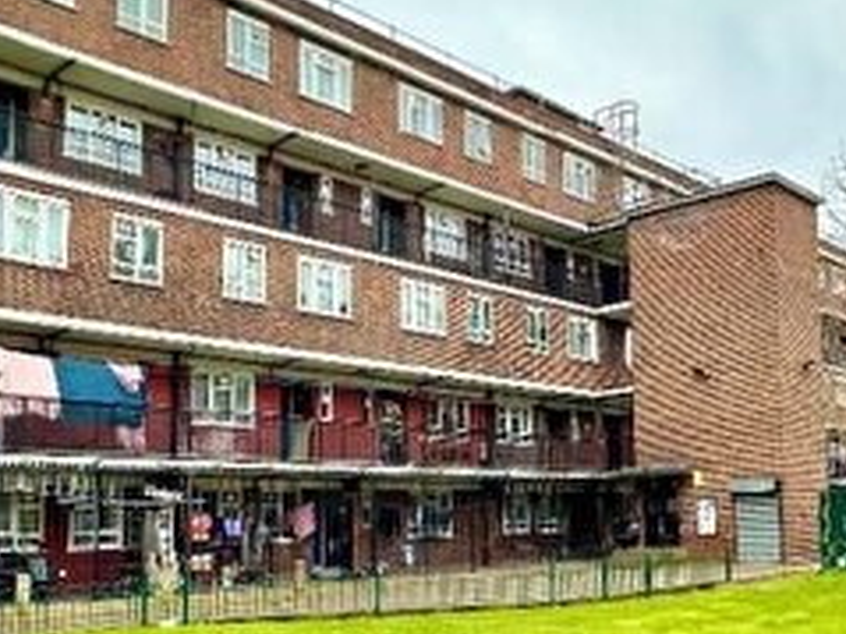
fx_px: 1002
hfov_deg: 44.3
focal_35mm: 41
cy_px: 434
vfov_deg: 34.7
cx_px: 634
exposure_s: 1/144
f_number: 2.2
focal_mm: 2.22
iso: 40
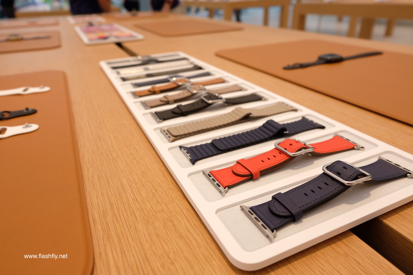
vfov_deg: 51.3
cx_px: 206
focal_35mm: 25
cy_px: 138
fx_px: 287
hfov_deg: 71.5
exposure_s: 1/60
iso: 200
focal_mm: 16.7
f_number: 4
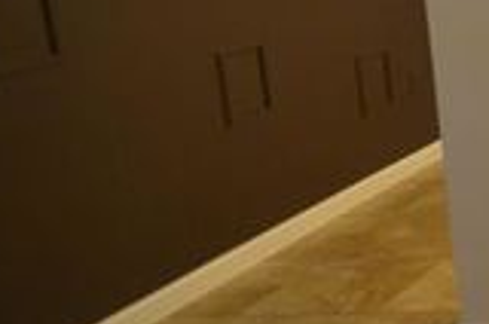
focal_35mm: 66
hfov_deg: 18.6
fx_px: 895
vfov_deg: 20.1
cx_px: 992
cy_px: 24
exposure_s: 1/50
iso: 800
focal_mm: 10
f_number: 4
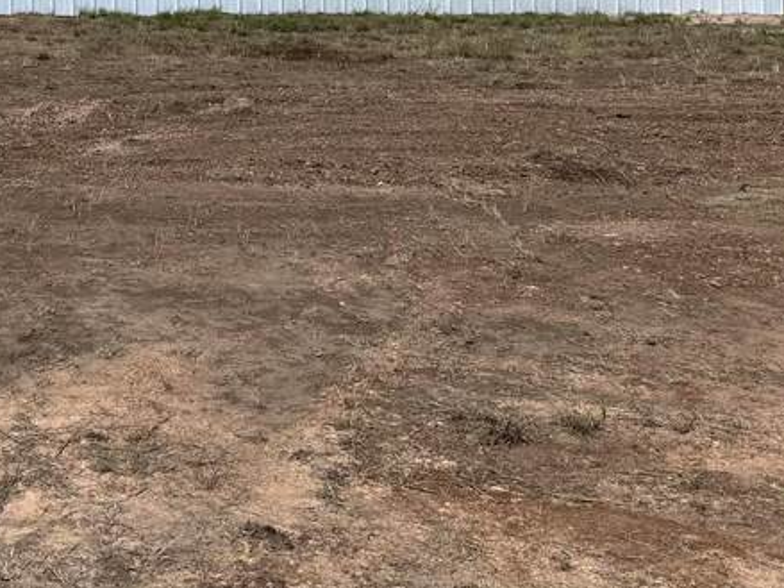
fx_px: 1585
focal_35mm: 70
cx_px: -77
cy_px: -172
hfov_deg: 25.7
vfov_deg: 19.4
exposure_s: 1/7092
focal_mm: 6.76
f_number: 1.78
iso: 80
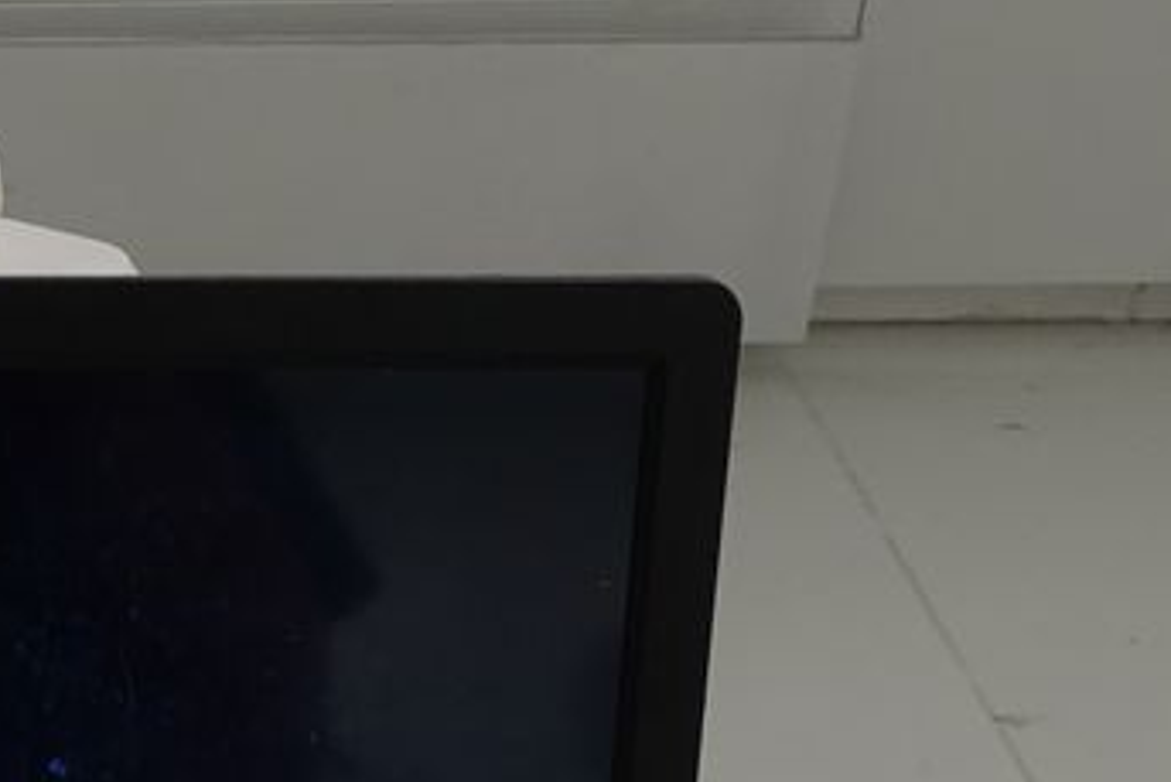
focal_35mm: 105
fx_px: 3417
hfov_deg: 18.5
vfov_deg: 12.0
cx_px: -215
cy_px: 1400
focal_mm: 9
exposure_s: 1/30
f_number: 5.6
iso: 200
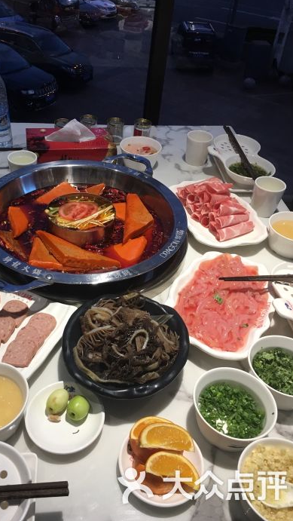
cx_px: 109
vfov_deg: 61.0
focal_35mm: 32
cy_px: 261
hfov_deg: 36.5
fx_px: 442
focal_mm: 4.15
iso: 50
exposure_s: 1/33
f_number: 2.2
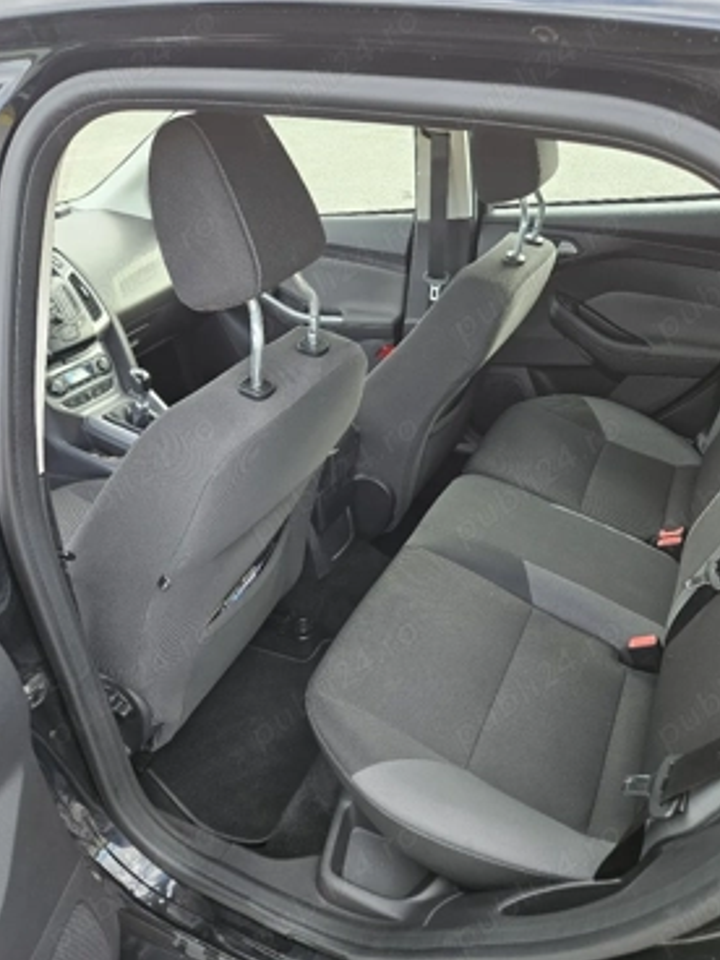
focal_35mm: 25
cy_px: 511
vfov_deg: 69.3
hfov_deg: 54.8
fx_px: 693
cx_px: 386
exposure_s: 1/192
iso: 160
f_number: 1.8
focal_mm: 5.4
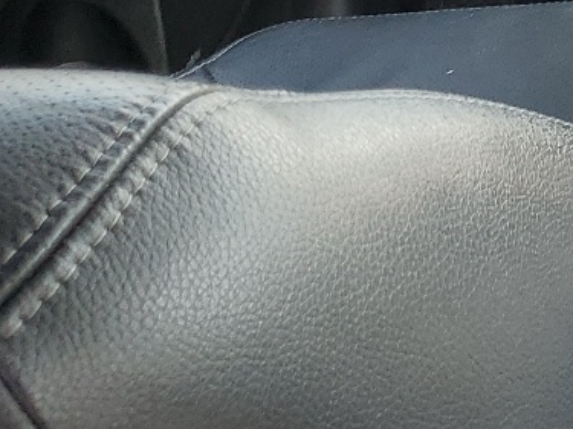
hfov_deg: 16.1
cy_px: 5
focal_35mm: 111
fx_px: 1837
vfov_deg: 13.2
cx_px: 888
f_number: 1.5
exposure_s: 1/141
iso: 50
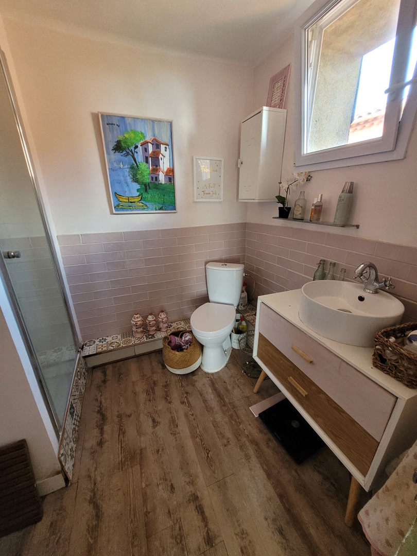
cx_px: 208
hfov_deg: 89.9
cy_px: 278
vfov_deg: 106.2
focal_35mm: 13
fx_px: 209
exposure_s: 1/50
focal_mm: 1.74
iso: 400
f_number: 2.2
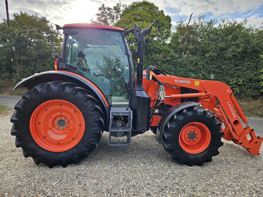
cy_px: 98
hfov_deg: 73.9
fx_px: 175
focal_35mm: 23
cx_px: 132
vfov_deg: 58.9
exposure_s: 1/407
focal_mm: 5.4
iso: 25
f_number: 1.8
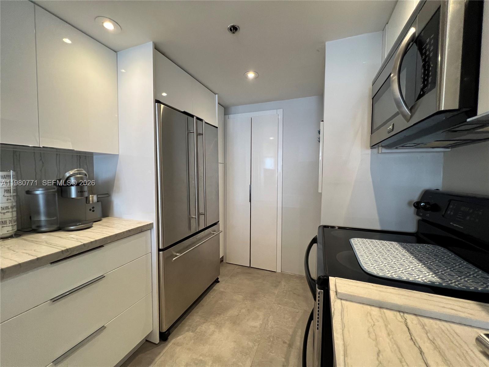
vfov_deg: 89.9
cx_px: 244
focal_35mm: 13
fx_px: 184
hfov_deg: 106.2
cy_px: 184
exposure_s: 1/120
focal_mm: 1.57
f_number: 1.8
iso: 250
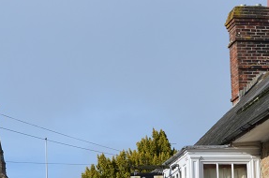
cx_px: 85
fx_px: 1185
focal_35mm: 159
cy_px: 231
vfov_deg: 8.5
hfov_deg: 12.9
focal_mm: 38
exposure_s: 1/320
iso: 400
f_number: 14
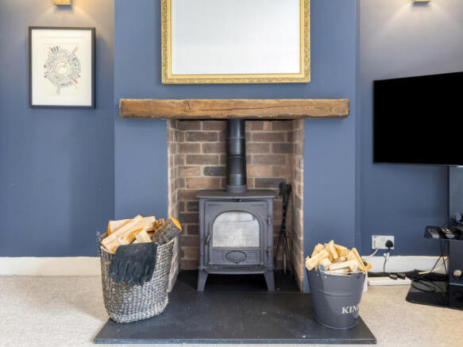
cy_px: 174
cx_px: 232
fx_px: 321
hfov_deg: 71.6
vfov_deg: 56.8
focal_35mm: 24
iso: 100
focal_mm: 12
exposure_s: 5
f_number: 8
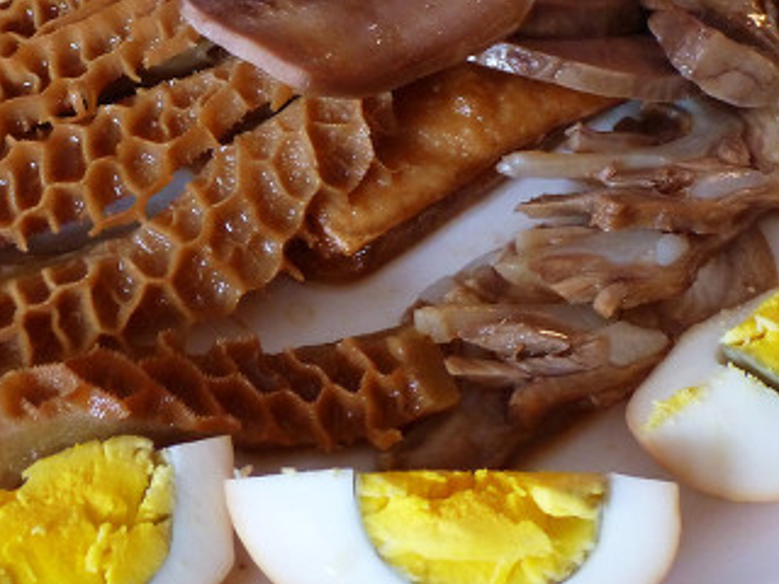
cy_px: 153
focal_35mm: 72
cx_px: 231
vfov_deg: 20.3
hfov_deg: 26.8
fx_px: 1620
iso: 400
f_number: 3.9
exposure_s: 1/15
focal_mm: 6.4
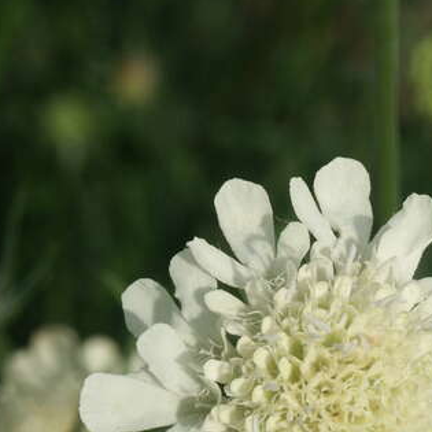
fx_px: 5252
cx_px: 333
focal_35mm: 372
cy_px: 408
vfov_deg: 4.7
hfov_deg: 4.7
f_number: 9.5
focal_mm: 50.48
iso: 100
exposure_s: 1/350
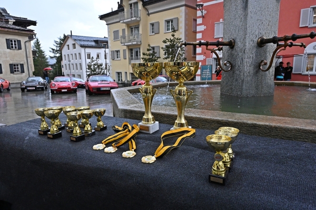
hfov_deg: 73.8
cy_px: 105
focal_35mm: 24
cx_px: 158
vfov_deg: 53.1
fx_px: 210
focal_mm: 24
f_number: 11
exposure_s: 1/500
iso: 6400
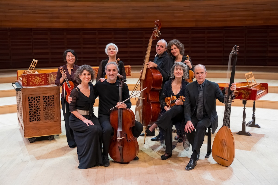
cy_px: 92
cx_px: 139
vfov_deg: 30.5
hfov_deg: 44.5
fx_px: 340
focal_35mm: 44
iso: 4000
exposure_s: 1/500
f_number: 3.5
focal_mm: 44
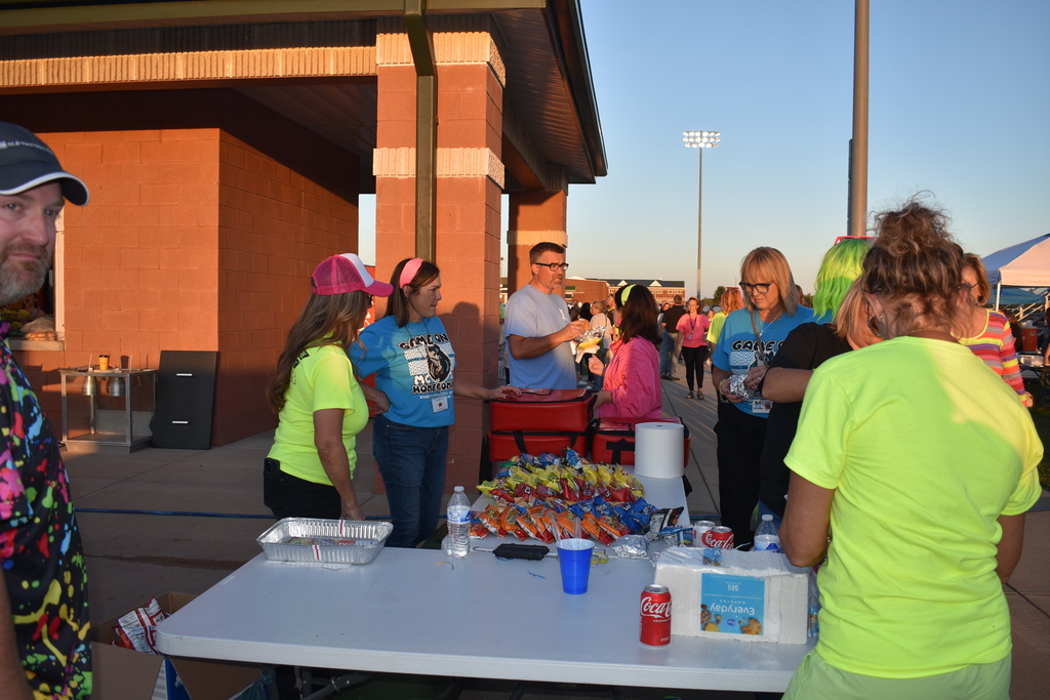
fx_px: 875
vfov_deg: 43.6
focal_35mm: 30
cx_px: 525
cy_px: 350
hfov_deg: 61.9
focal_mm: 20
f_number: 5
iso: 100
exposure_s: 1/250
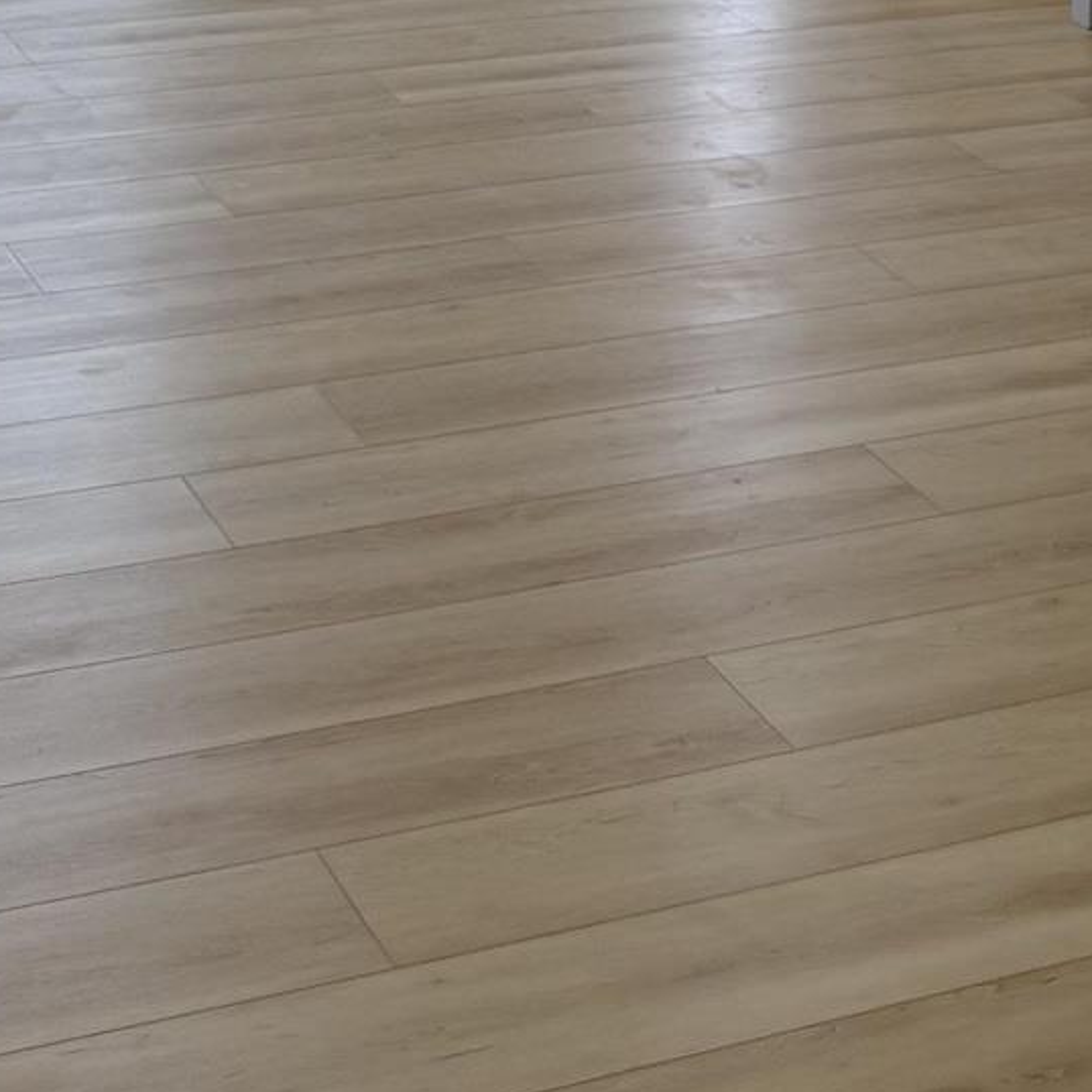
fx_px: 3248
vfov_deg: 17.3
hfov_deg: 18.8
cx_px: 982
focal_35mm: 91
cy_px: -525
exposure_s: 1/335
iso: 100
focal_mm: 6.76
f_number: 1.78
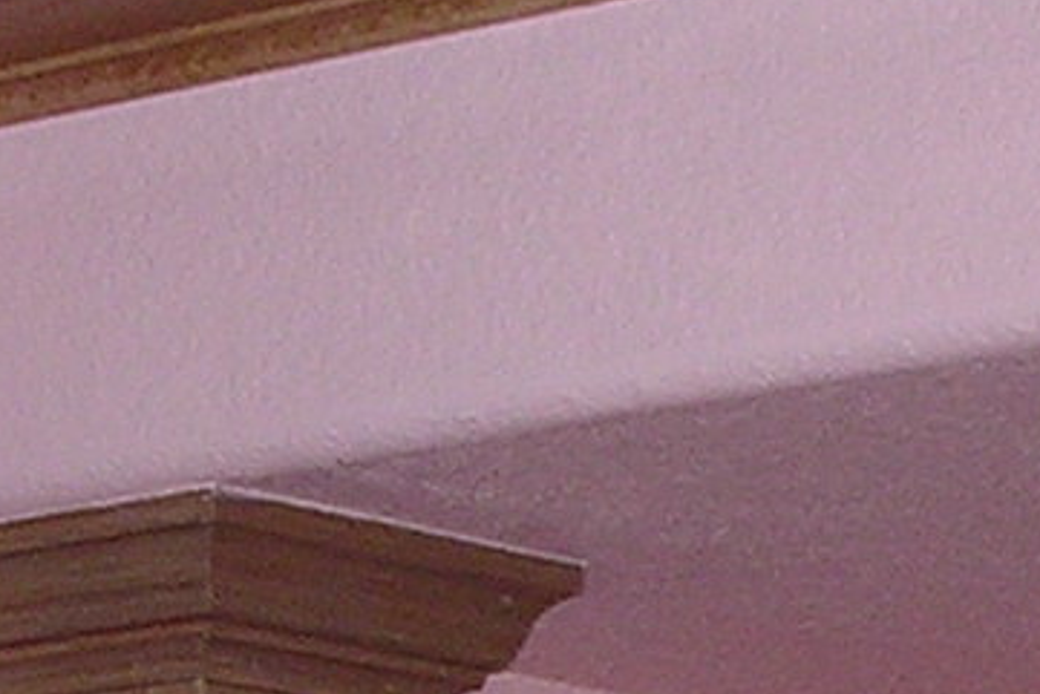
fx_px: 6473
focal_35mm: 224
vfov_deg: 6.1
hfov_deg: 9.2
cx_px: 521
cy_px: 812
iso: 160
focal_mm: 5.8
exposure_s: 1/60.1
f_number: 2.8
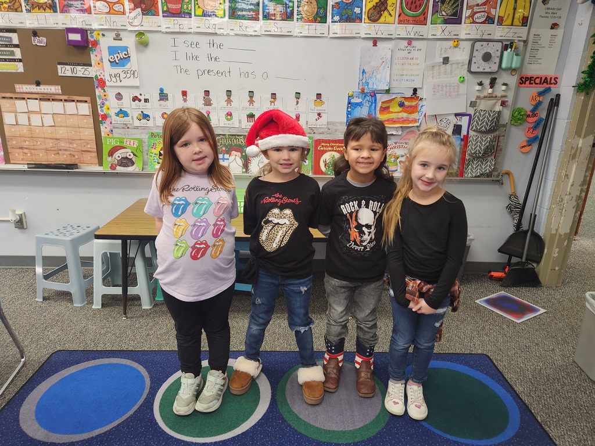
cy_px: 223
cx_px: 298
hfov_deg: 73.9
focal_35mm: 23
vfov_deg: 58.9
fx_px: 395
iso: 250
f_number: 1.8
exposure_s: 1/120
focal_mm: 5.4
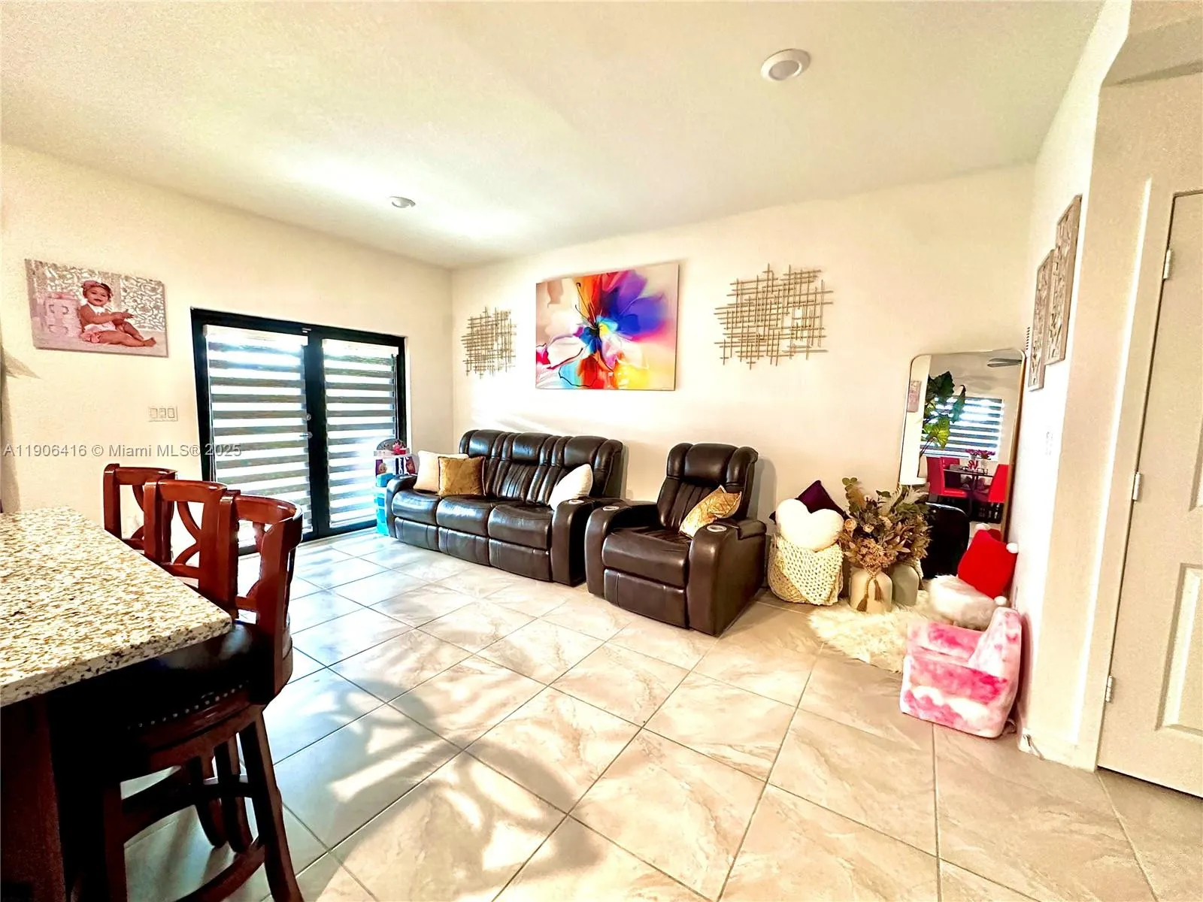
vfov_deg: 85.7
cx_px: 602
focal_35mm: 14
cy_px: 451
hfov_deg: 102.1
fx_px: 487
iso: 800
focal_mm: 2.22
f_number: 2.2
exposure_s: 1/60
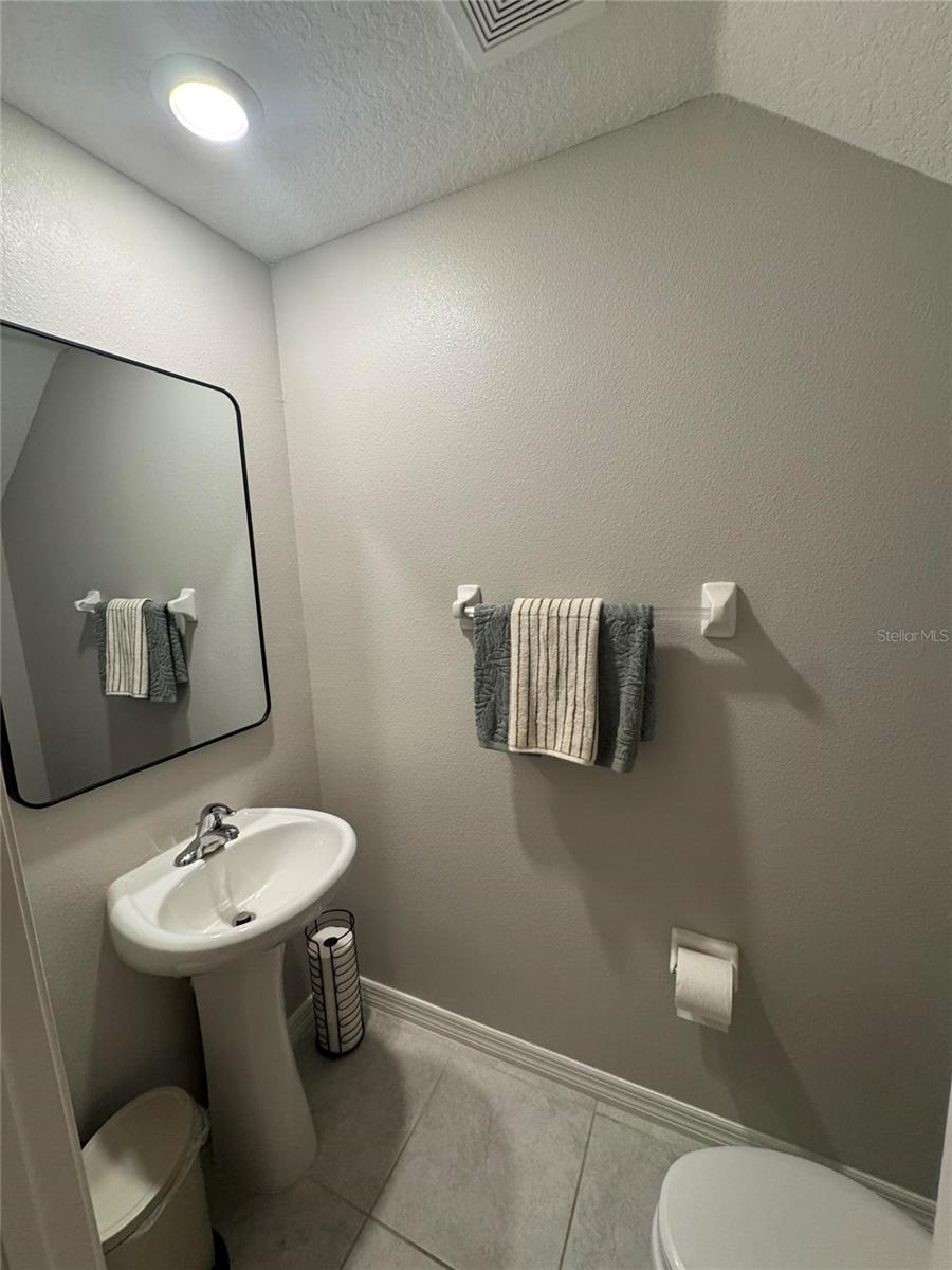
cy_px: 635
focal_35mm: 14
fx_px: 513
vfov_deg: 102.1
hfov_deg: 85.7
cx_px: 476
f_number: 2.2
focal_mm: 2.22
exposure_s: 1/120
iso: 250
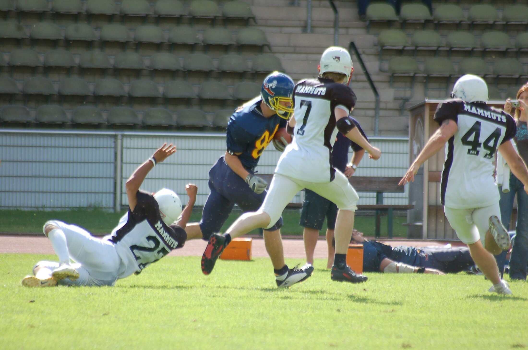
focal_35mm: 450
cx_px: 264
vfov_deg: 3.0
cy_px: 175
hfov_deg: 4.6
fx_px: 6588
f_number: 5.6
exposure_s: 1/800
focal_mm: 300
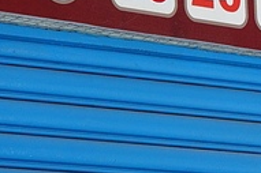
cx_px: 500
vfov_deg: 3.6
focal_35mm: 378
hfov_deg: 5.4
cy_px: -35
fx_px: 2736
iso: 250
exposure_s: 1/80
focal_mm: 47
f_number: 5
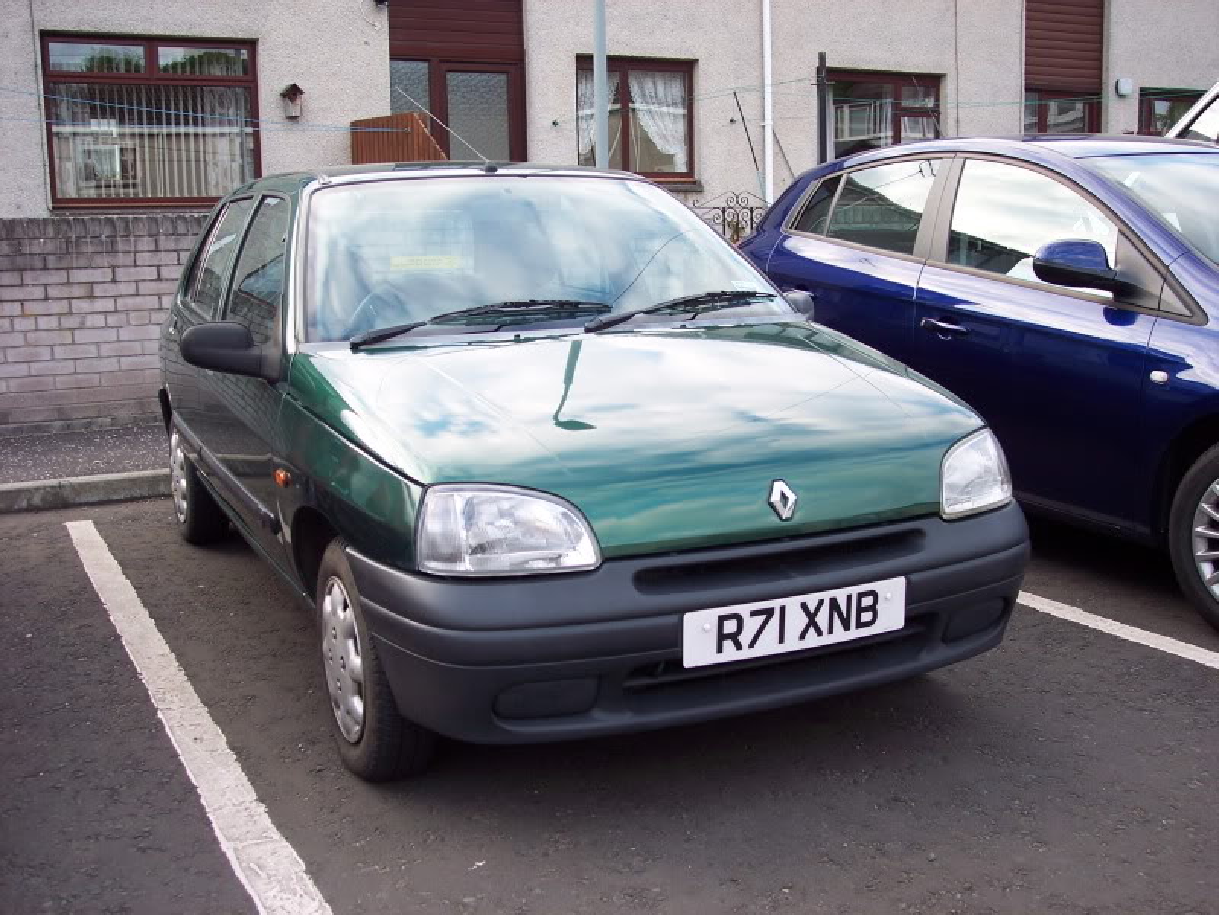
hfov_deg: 47.9
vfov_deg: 36.8
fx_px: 1373
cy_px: 458
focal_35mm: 39
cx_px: 610
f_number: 3.4
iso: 100
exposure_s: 1/60
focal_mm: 8
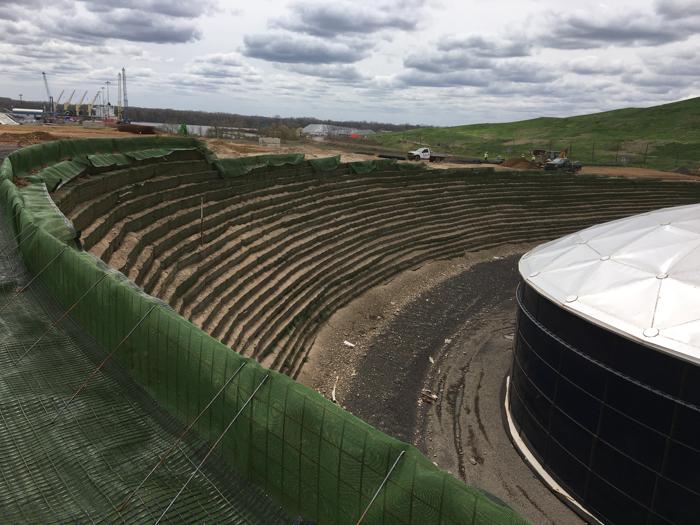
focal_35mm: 29
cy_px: 262
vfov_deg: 48.2
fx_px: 586
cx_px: 350
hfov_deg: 61.7
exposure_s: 1/2137
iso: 25
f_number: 2.2
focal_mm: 4.15
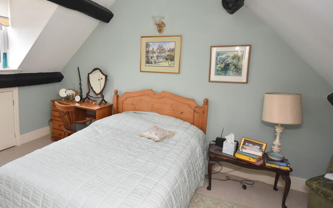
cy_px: 90
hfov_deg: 76.7
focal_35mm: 23
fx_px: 206
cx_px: 127
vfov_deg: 53.4
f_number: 4.5
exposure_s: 1/160
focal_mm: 11
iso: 800
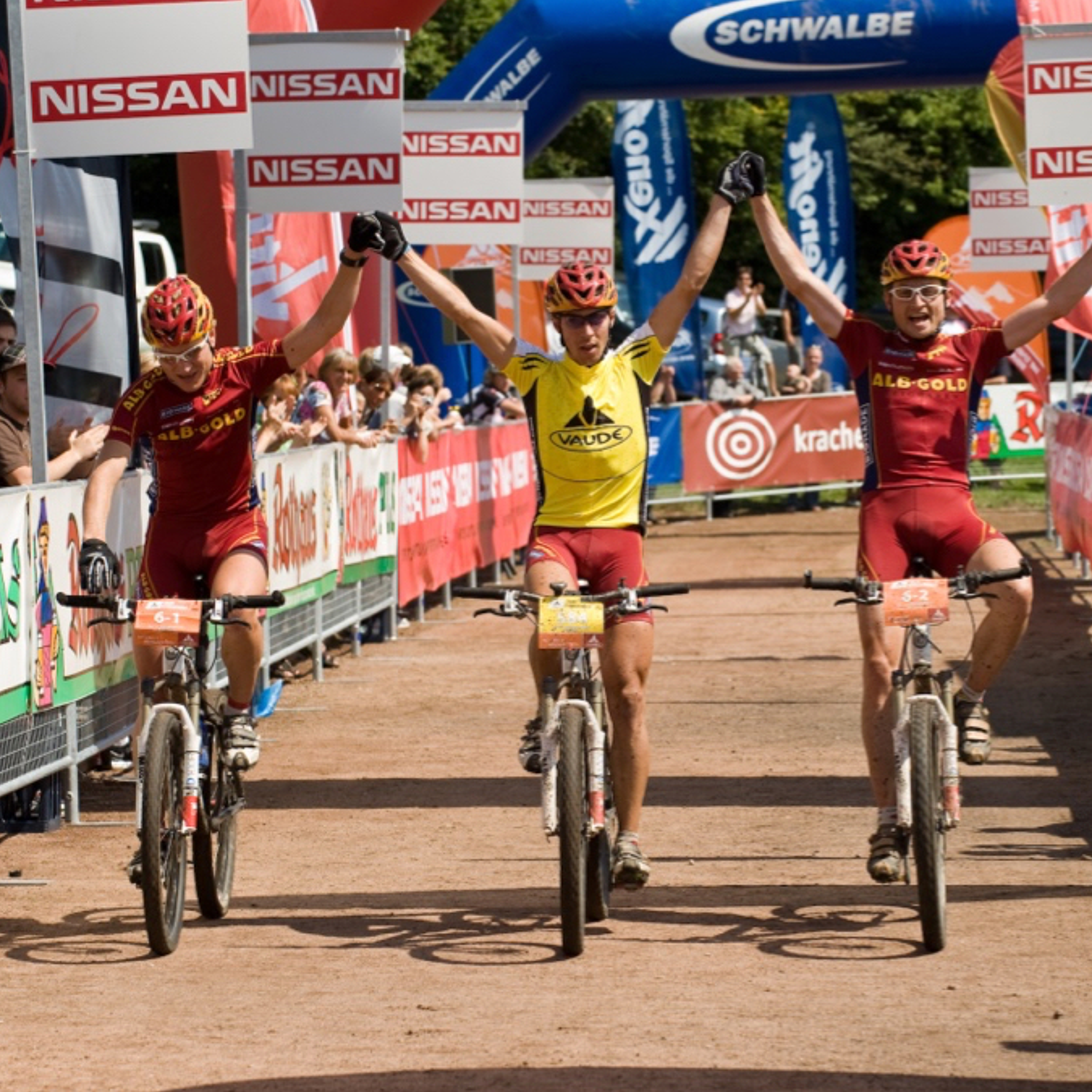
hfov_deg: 10.9
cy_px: 543
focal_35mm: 161
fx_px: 5746
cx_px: 544
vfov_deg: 10.9
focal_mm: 125
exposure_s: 1/400
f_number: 8
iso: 200
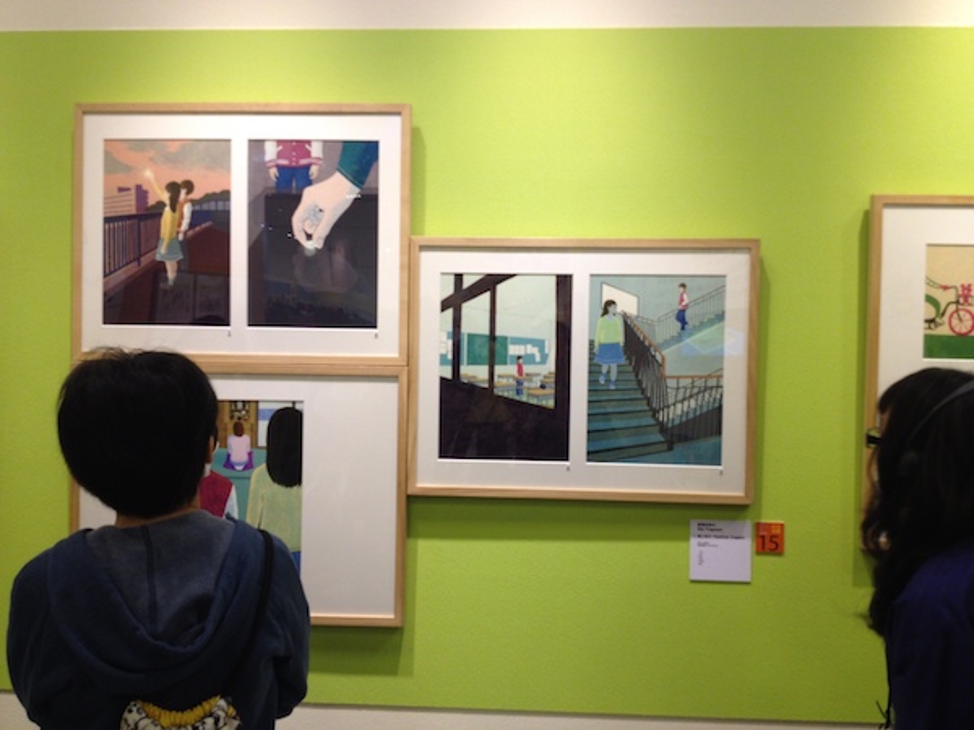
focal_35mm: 35
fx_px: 985
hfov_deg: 52.6
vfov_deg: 40.7
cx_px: 487
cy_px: 365
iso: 80
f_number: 2.4
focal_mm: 4.28
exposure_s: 1/20
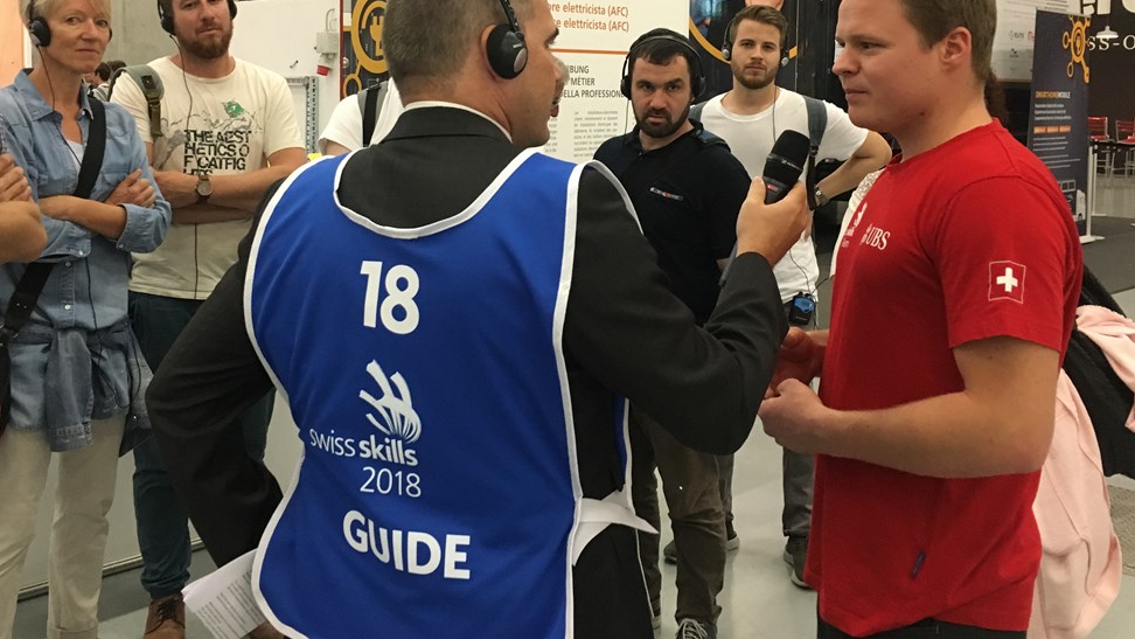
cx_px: 534
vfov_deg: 29.9
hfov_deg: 51.6
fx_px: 1174
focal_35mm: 39
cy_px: 155
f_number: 2.2
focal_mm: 4.15
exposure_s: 1/33
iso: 250
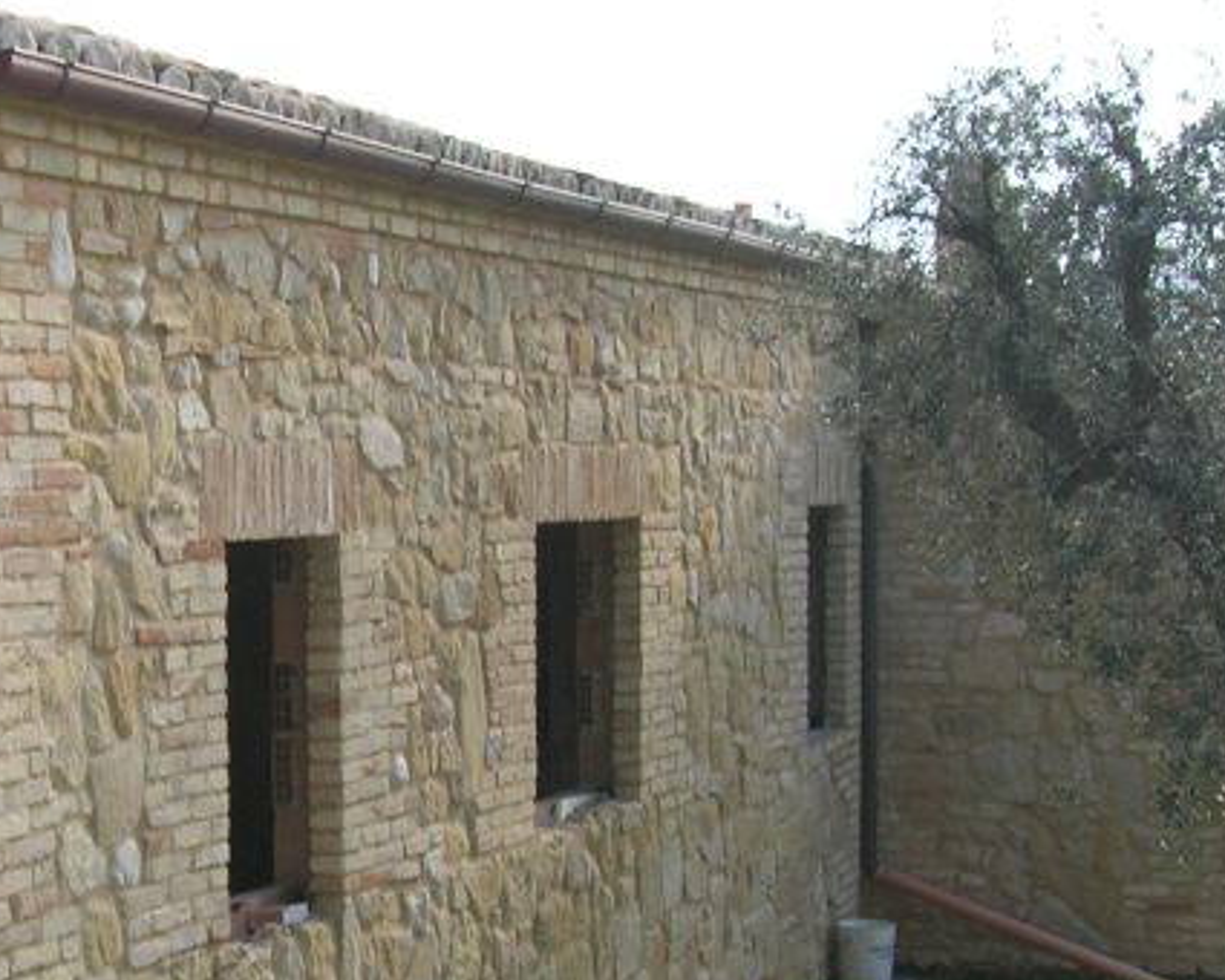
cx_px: 184
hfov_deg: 23.4
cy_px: 689
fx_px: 2900
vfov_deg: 19.1
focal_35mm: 80
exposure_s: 1/96
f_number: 4.9
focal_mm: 5.7
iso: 50
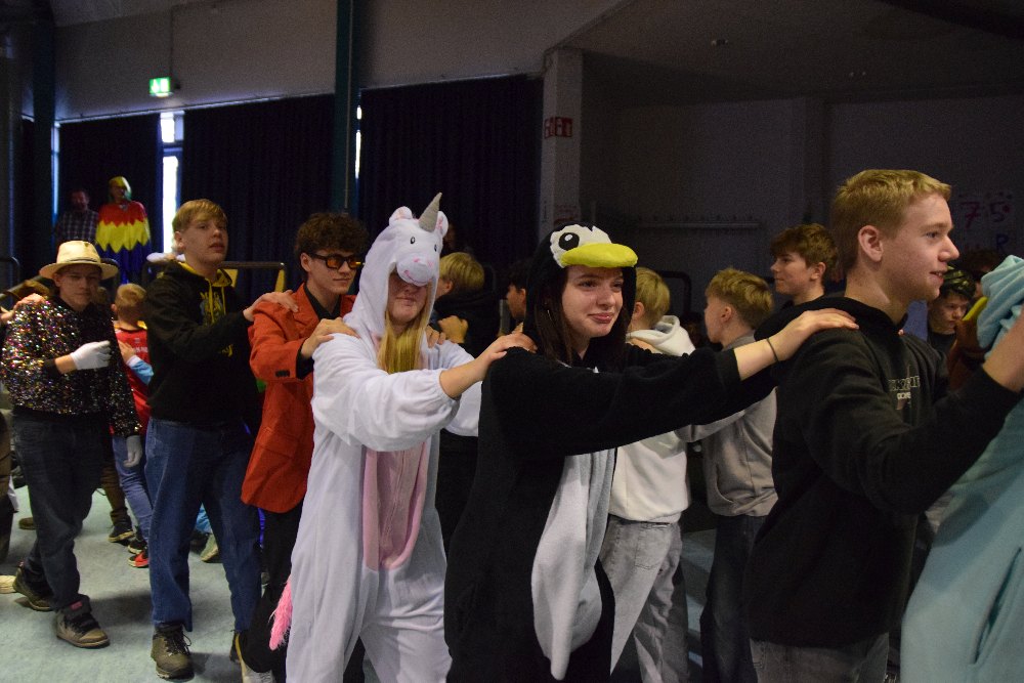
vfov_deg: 50.4
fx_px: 725
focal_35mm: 26
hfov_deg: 70.4
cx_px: 512
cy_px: 342
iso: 3200
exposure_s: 1/160
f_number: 2.8
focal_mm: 17
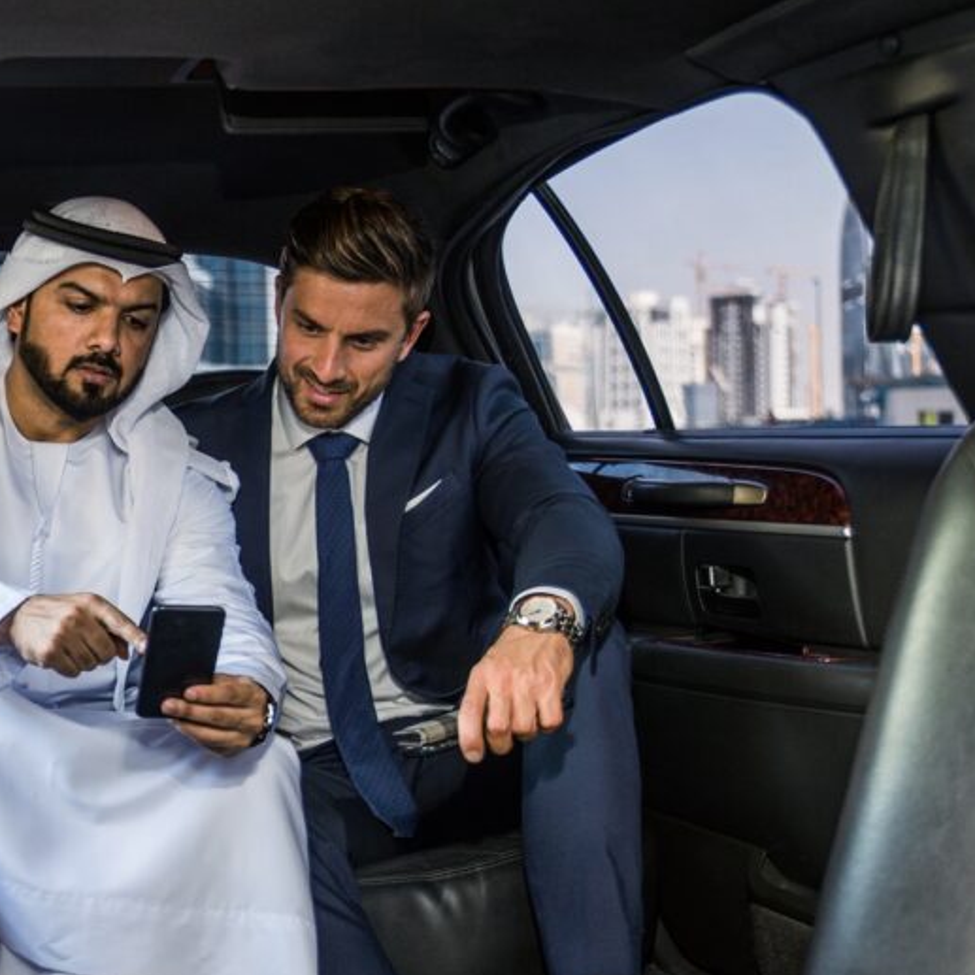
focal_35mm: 59
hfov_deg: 27.6
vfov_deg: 29.1
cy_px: 456
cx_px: 30
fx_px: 1880
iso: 320
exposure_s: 1/100
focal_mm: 35
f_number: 2.8
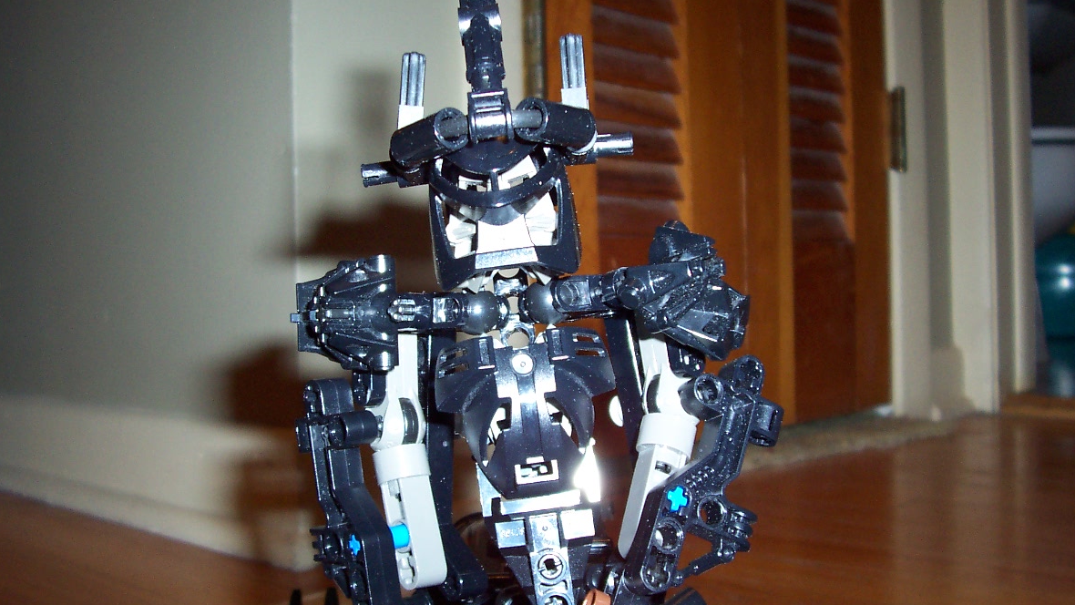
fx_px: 1169
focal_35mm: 41
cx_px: 542
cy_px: 321
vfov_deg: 29.0
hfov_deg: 49.4
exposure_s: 1/60
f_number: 2.8
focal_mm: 5.6
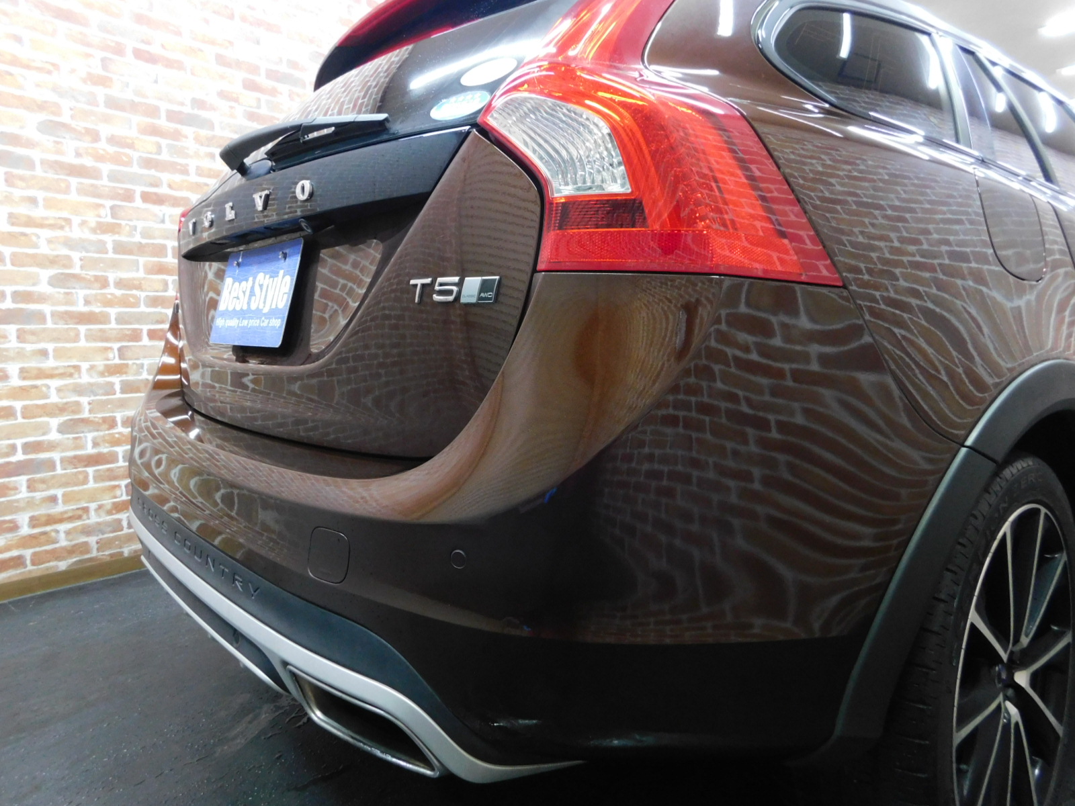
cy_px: 403
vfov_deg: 58.9
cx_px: 538
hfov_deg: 73.9
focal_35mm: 23
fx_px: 714
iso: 400
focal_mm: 4
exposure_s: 1/15
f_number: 3
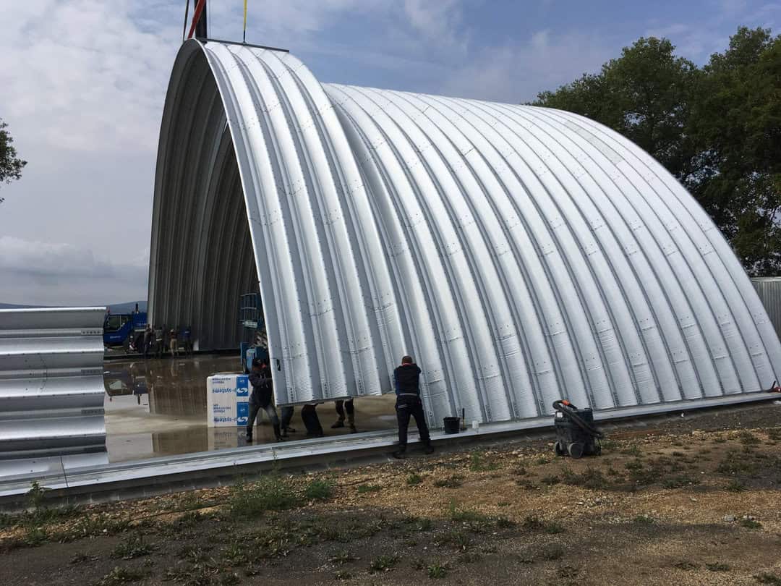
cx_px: 390
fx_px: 654
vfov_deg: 48.2
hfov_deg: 61.7
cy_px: 293
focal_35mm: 29
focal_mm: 4.2
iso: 25
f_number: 2.2
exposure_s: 1/2849
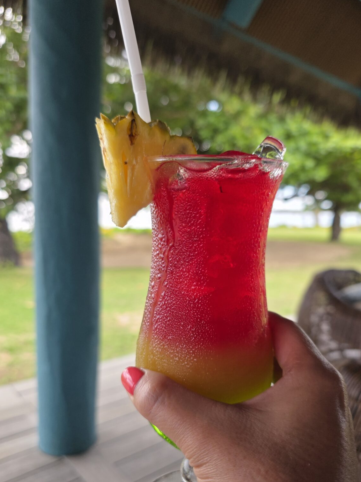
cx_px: 187
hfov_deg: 53.0
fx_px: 362
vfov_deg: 67.1
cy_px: 266
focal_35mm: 26
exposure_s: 1/370
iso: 40
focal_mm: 6.3
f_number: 1.7
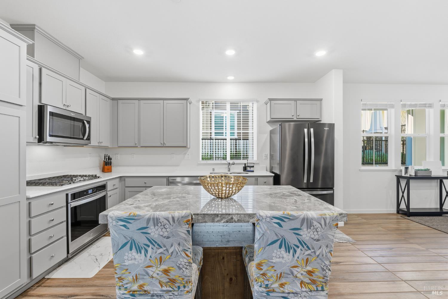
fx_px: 205
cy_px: 150
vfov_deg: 72.1
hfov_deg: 94.9
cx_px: 224
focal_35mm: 16
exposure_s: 1/15
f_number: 11
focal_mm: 16.5
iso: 100
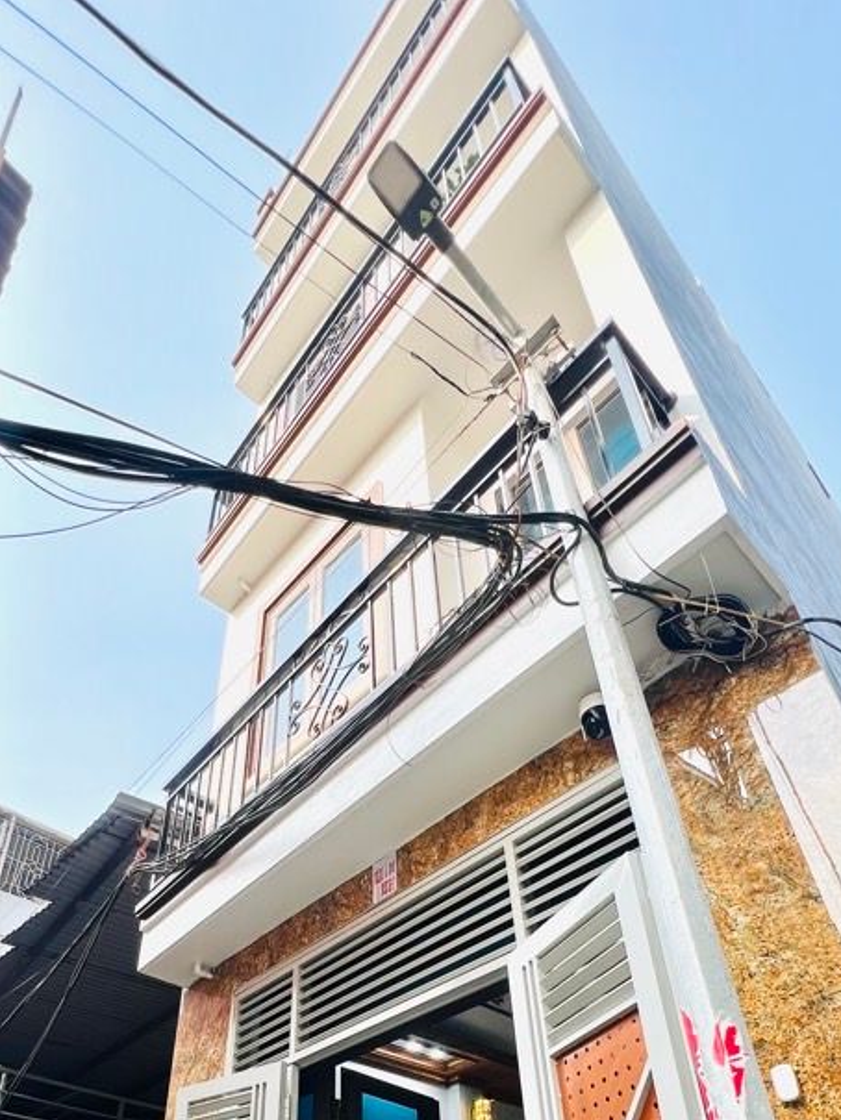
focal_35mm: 22
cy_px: 916
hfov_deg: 61.0
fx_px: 712
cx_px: 383
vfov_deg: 68.1
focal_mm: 1.57
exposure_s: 1/424
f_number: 1.8
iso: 32
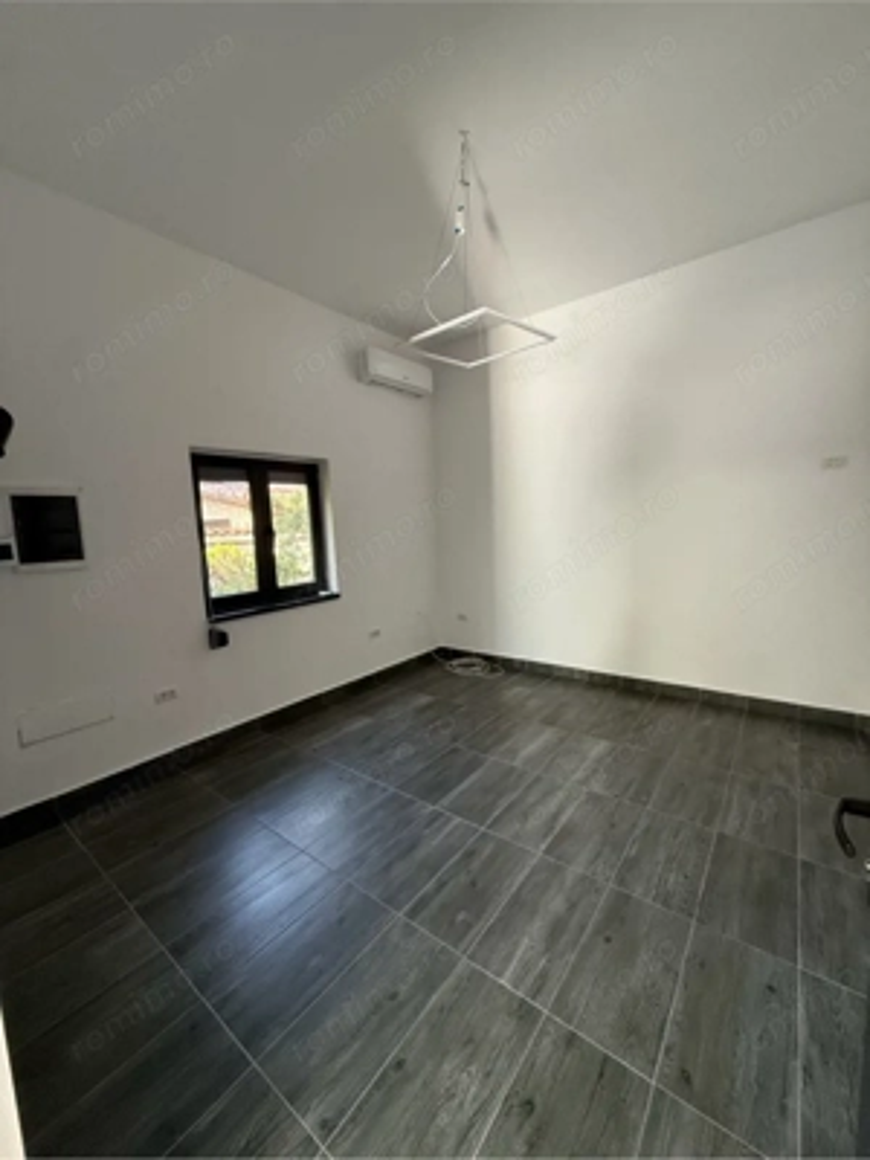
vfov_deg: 102.1
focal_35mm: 14
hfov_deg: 85.7
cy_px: 580
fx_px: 469
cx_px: 435
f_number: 2.2
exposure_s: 1/99
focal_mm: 2.22
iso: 250
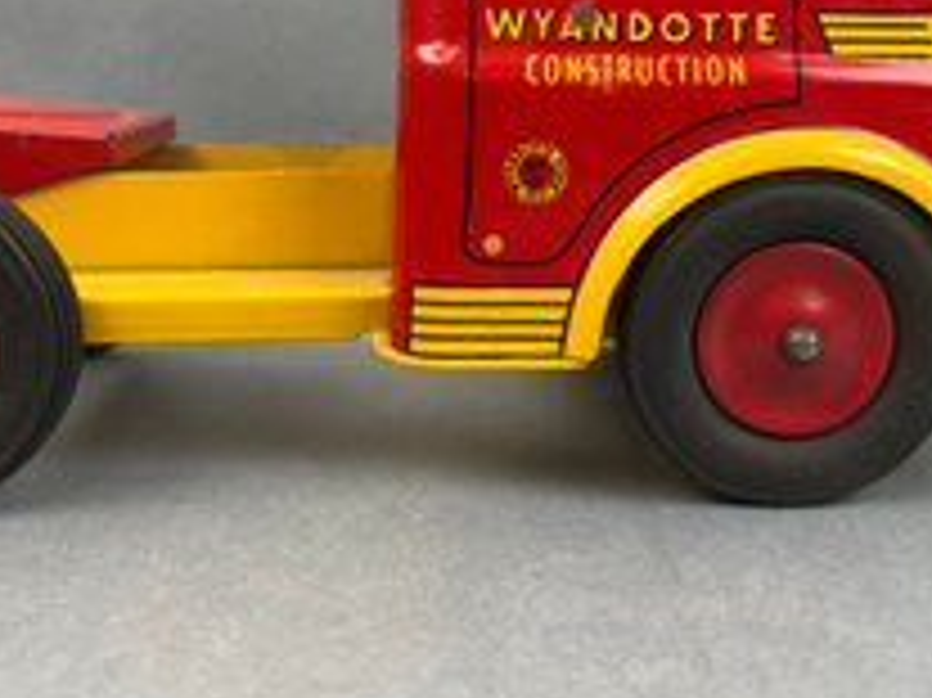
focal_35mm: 43
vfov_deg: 33.0
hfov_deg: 43.9
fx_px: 1157
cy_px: 191
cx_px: 443
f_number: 1.5
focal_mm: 5.7
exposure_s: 1/120
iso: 80
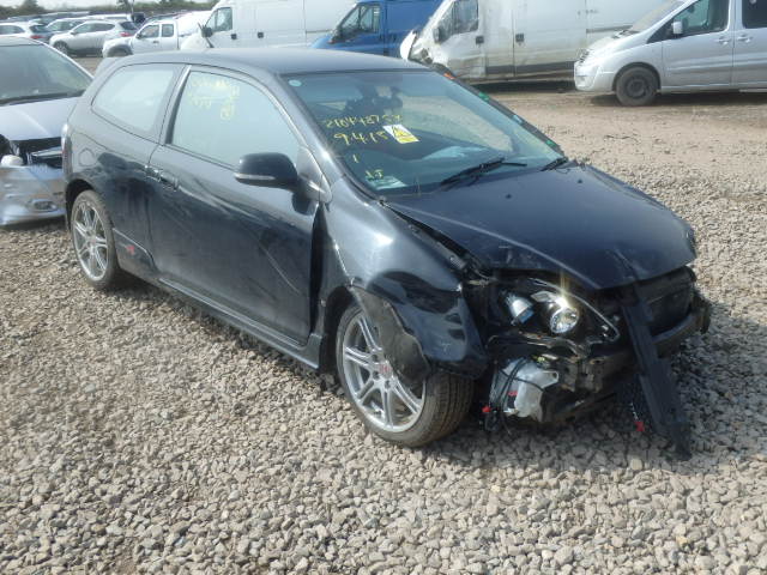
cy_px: 288
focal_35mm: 36
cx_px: 384
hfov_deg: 51.4
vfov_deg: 39.7
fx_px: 798
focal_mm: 6.4
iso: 125
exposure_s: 1/640
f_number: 4.5
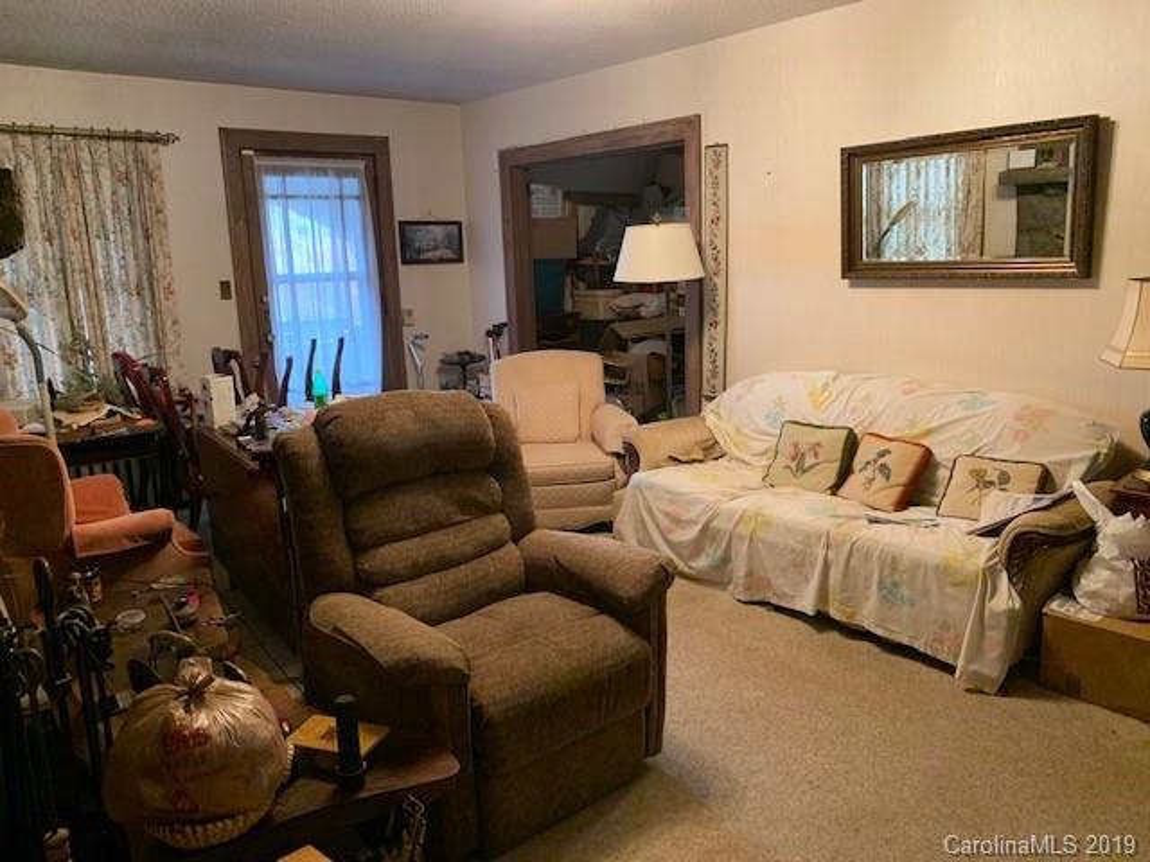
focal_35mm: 26
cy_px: 431
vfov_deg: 53.1
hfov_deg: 67.3
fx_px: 864
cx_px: 575
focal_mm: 4.25
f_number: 1.8
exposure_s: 1/30
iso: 500
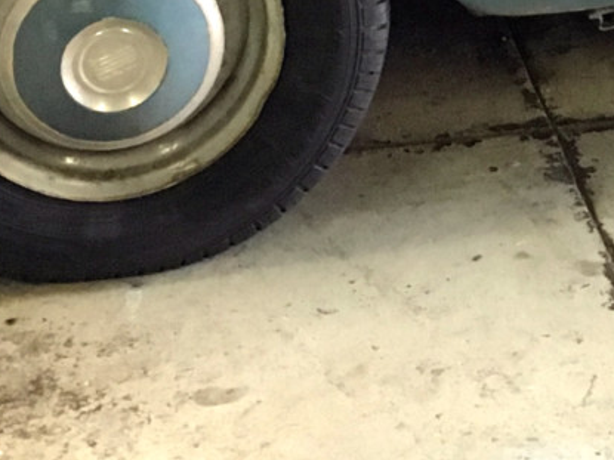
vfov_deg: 9.6
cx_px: 735
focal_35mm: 143
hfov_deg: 13.4
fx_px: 2536
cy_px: -510
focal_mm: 4.15
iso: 200
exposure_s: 1/30
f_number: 2.2
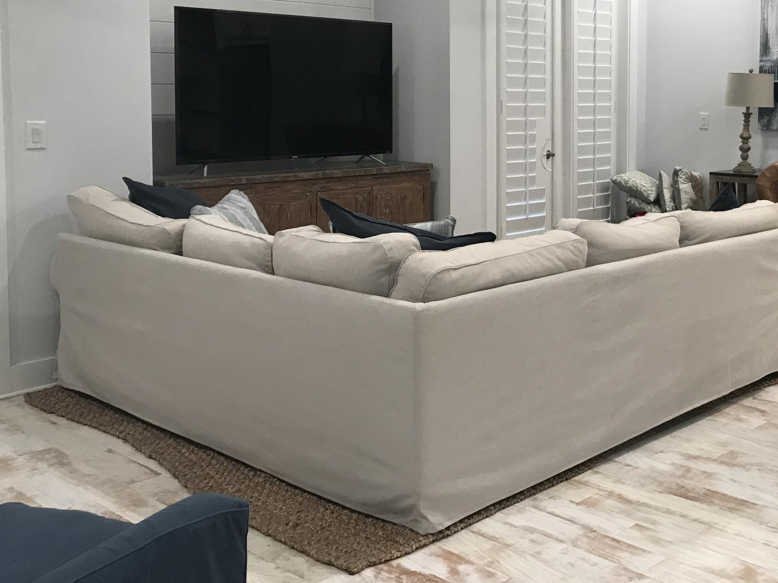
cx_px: 579
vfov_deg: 33.1
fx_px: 966
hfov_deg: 42.6
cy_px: 162
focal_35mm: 43
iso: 32
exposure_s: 1/30
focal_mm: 3.99
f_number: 1.8
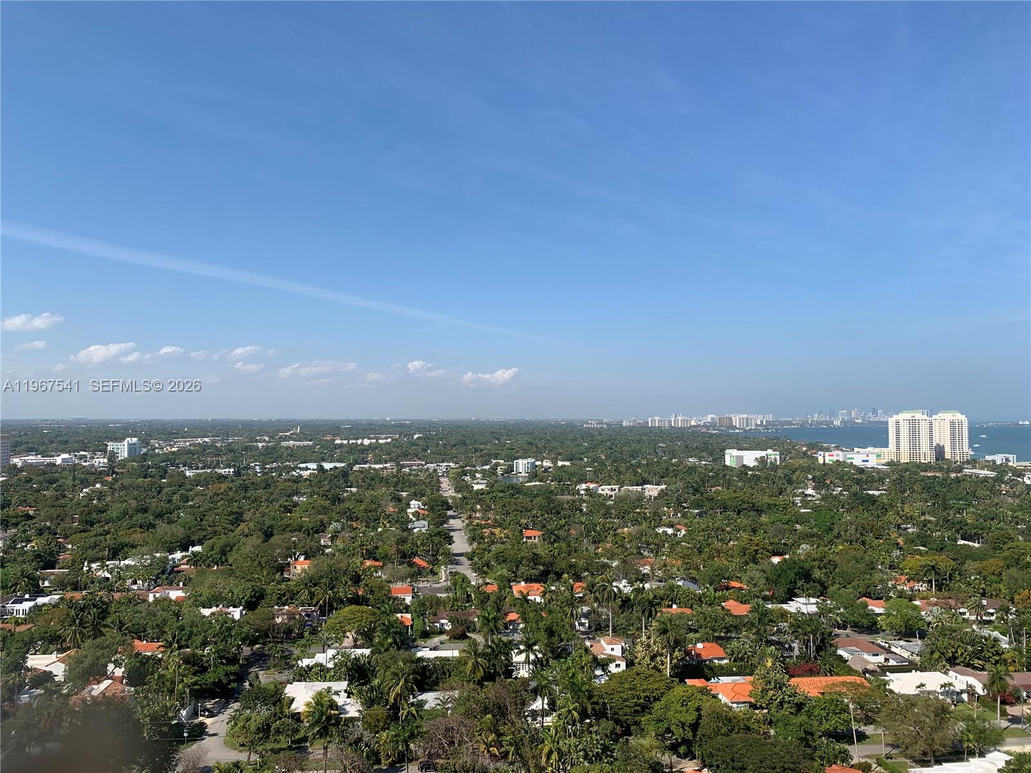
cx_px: 516
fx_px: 774
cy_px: 386
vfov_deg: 53.1
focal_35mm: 26
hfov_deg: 67.3
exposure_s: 1/2611
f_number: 1.8
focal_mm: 4.25
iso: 25
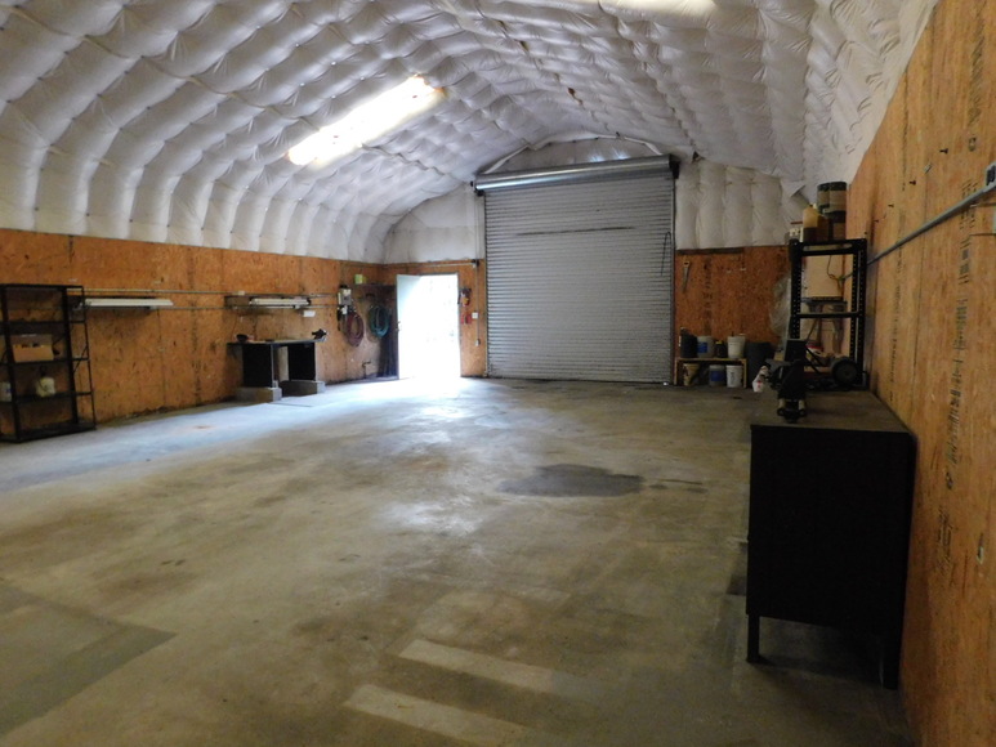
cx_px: 498
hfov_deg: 73.9
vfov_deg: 58.9
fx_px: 662
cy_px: 374
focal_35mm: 23
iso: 800
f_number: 3
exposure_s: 1/6
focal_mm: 4
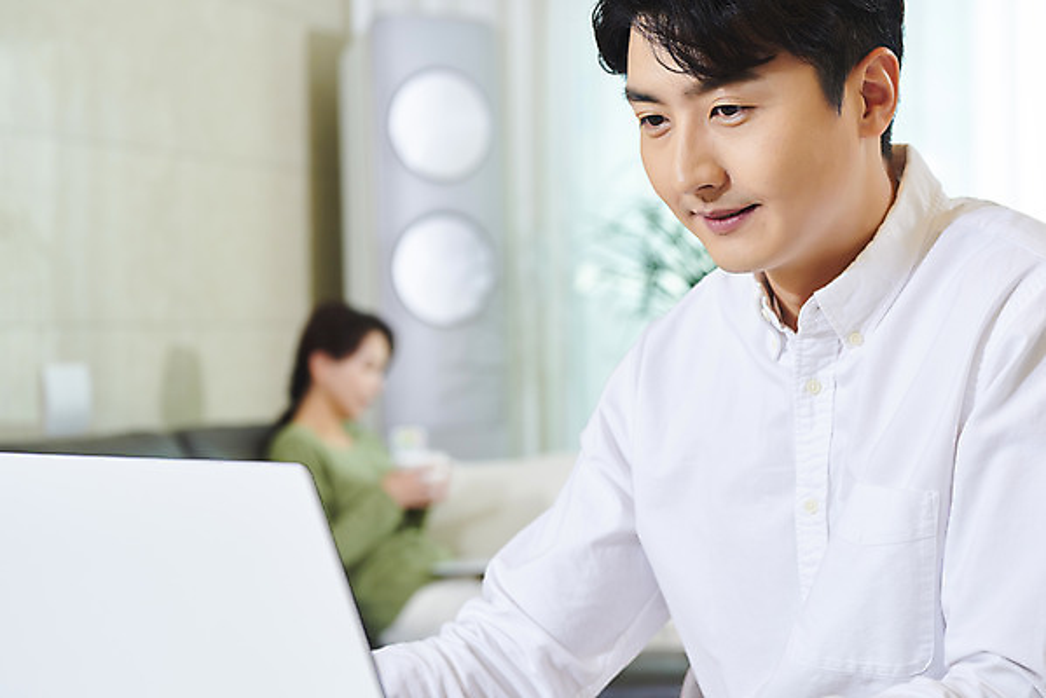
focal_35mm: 85
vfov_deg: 16.1
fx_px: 2471
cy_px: 349
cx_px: 523
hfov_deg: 23.9
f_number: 5
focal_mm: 85
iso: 200
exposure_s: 1/80
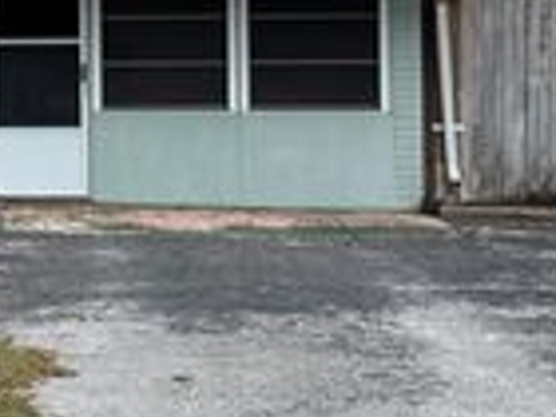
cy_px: -22
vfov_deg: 8.6
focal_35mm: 171
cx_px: -330
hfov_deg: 11.0
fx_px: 2747
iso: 64
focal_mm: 6.76
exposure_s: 1/3226
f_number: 1.78
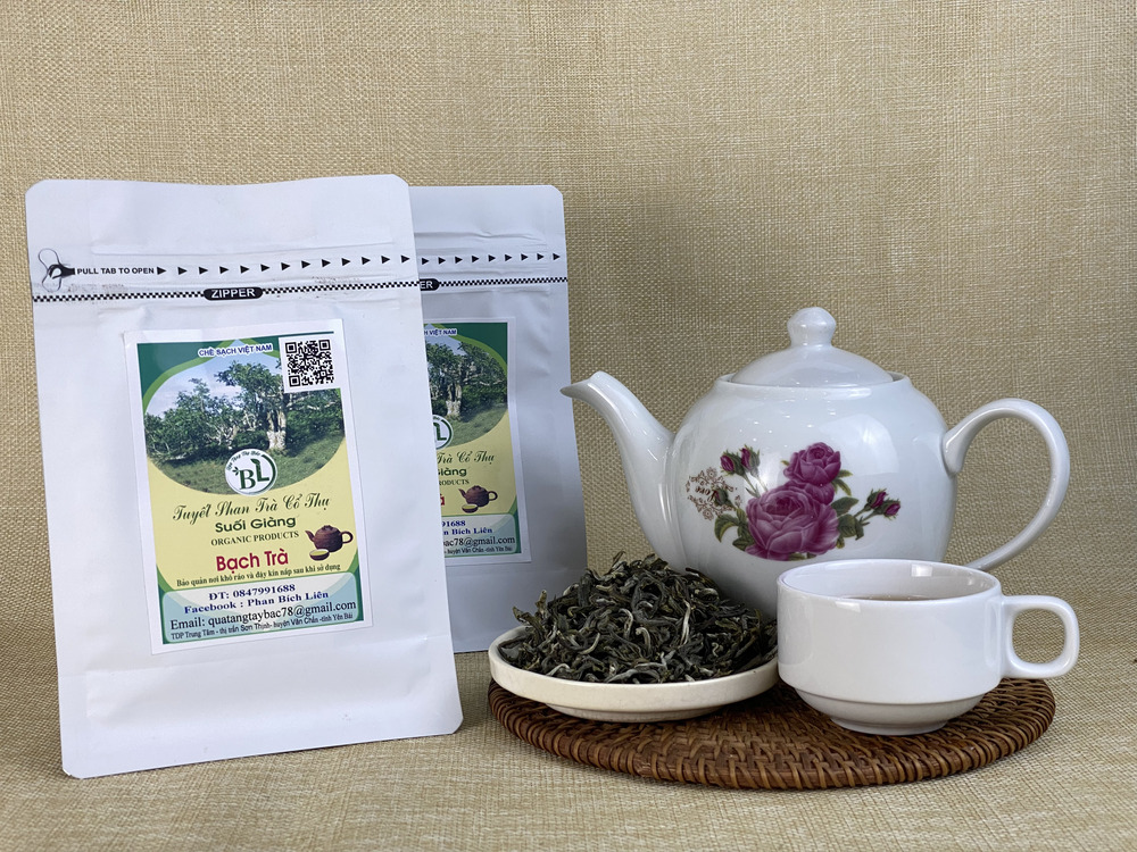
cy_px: 426
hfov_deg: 36.8
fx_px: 1708
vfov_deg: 28.0
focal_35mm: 52
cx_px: 568
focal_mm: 6
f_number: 2
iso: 40
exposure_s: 1/119
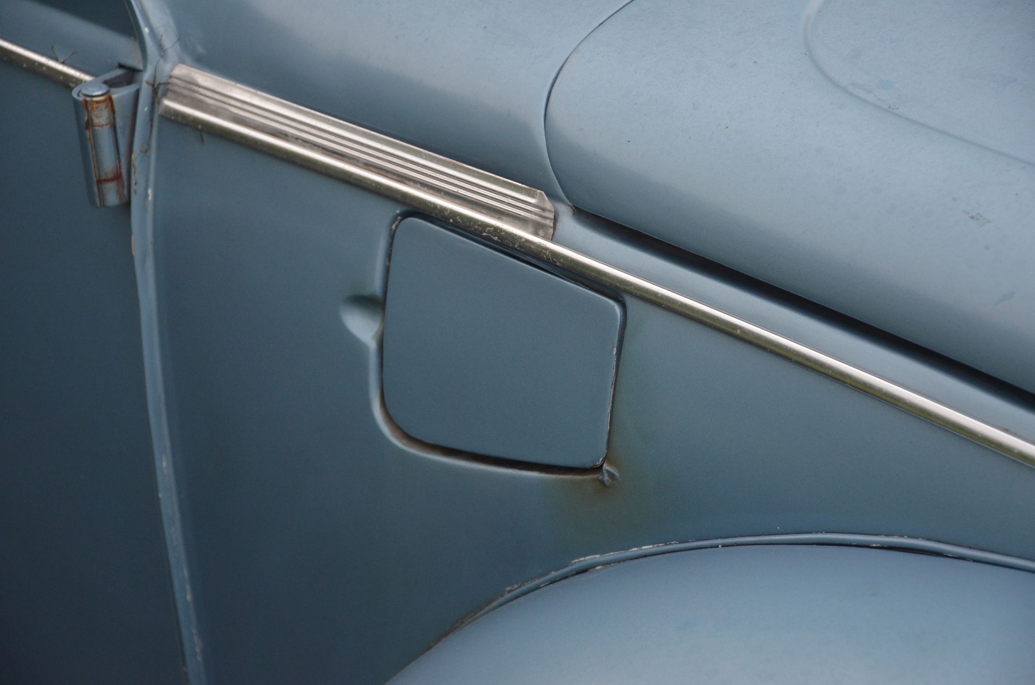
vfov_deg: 11.4
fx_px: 3443
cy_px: 342
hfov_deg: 17.1
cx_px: 518
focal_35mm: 120
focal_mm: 80
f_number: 5.3
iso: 1100
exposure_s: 1/125
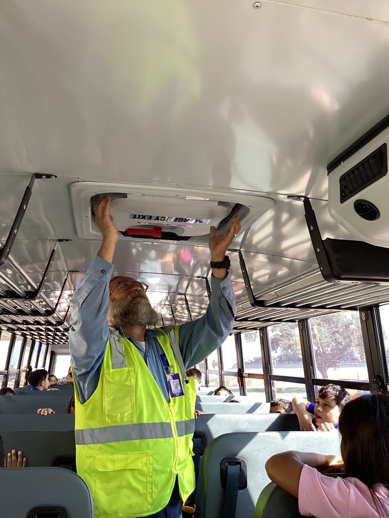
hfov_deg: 45.4
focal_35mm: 31
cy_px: 259
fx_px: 464
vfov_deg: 58.4
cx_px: 194
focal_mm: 3.3
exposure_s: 1/120
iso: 80
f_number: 2.4
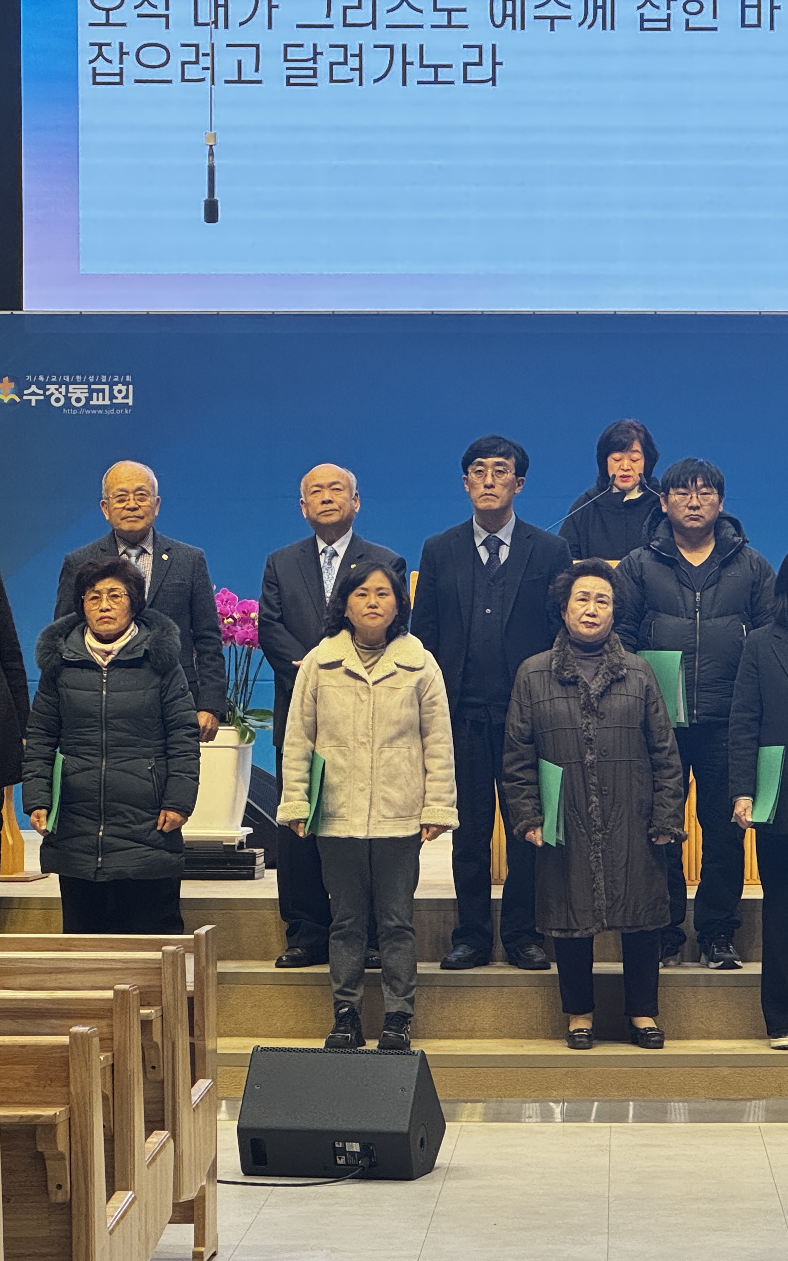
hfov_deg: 10.8
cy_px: 698
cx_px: 610
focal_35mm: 121
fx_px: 4158
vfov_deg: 17.2
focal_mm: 9
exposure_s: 1/120
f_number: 2.8
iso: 200
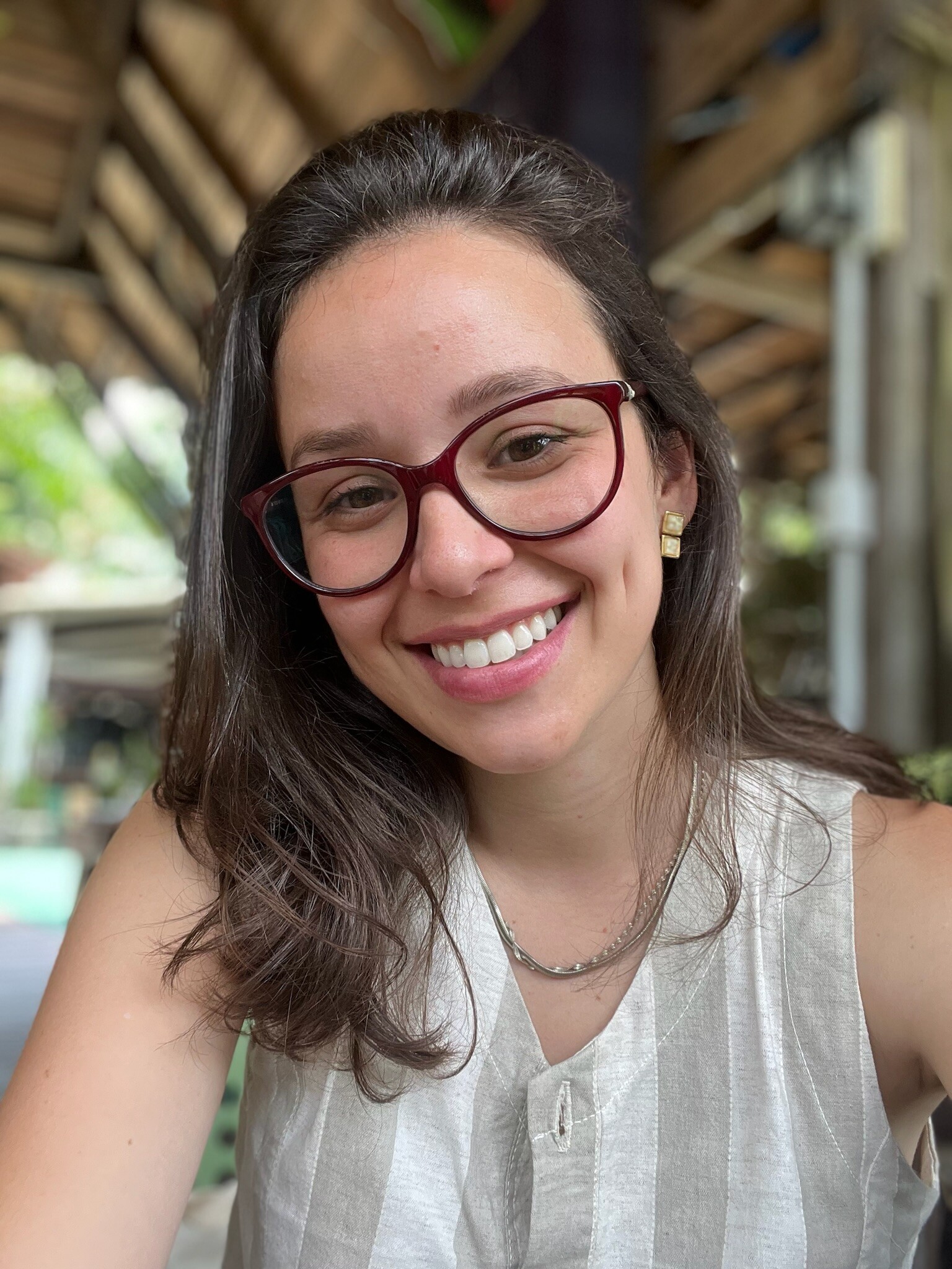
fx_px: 1100
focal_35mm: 30
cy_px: 634
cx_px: 476
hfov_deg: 46.8
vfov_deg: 60.0
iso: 80
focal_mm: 2.71
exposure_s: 1/121
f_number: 2.2
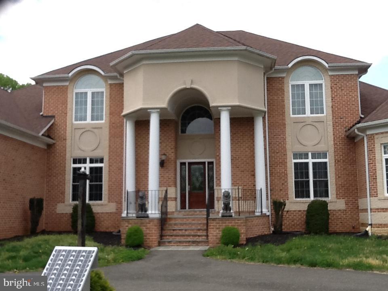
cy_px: 146
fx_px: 493
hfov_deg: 42.9
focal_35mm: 44
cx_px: 194
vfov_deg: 32.9
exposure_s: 1/637
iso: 40
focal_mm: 2.03
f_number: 2.4
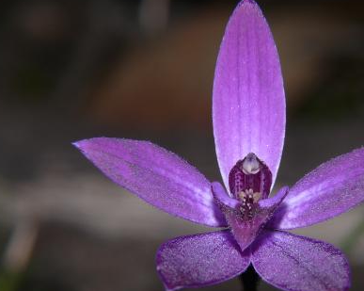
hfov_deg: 11.9
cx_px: 255
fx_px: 1744
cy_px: 184
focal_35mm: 162
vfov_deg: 9.5
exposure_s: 1/640
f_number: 8
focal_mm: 22.6
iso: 100
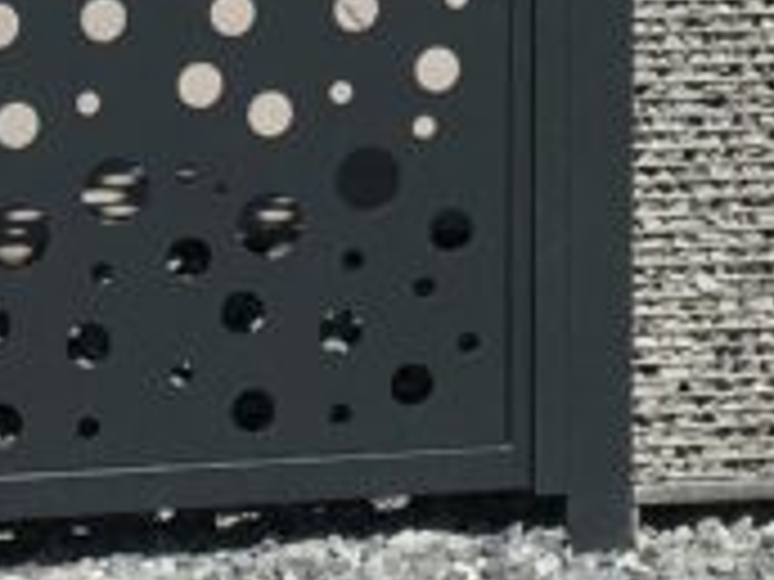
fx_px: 3868
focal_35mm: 173
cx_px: 248
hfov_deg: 11.4
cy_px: -279
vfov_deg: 8.4
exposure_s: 1/1672
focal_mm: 4.15
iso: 25
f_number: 2.2
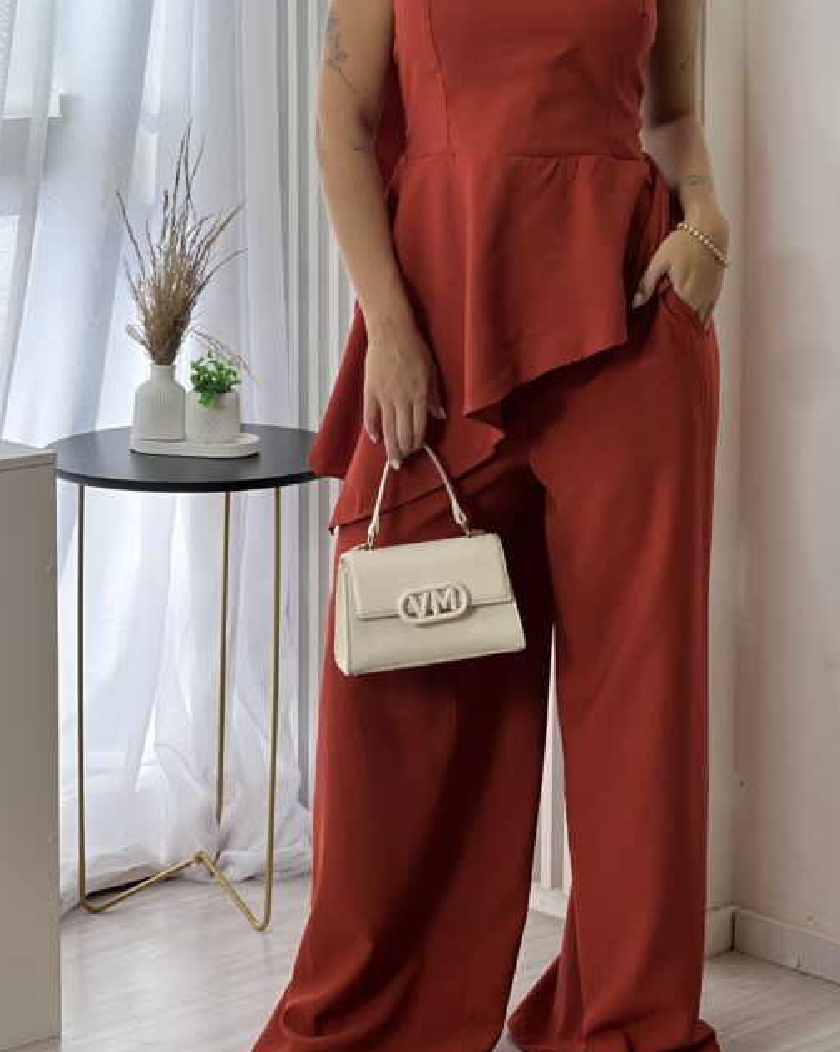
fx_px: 3452
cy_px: 370
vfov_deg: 17.3
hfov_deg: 13.9
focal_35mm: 111
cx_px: 551
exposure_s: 1/120
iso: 64
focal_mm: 9
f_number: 2.8
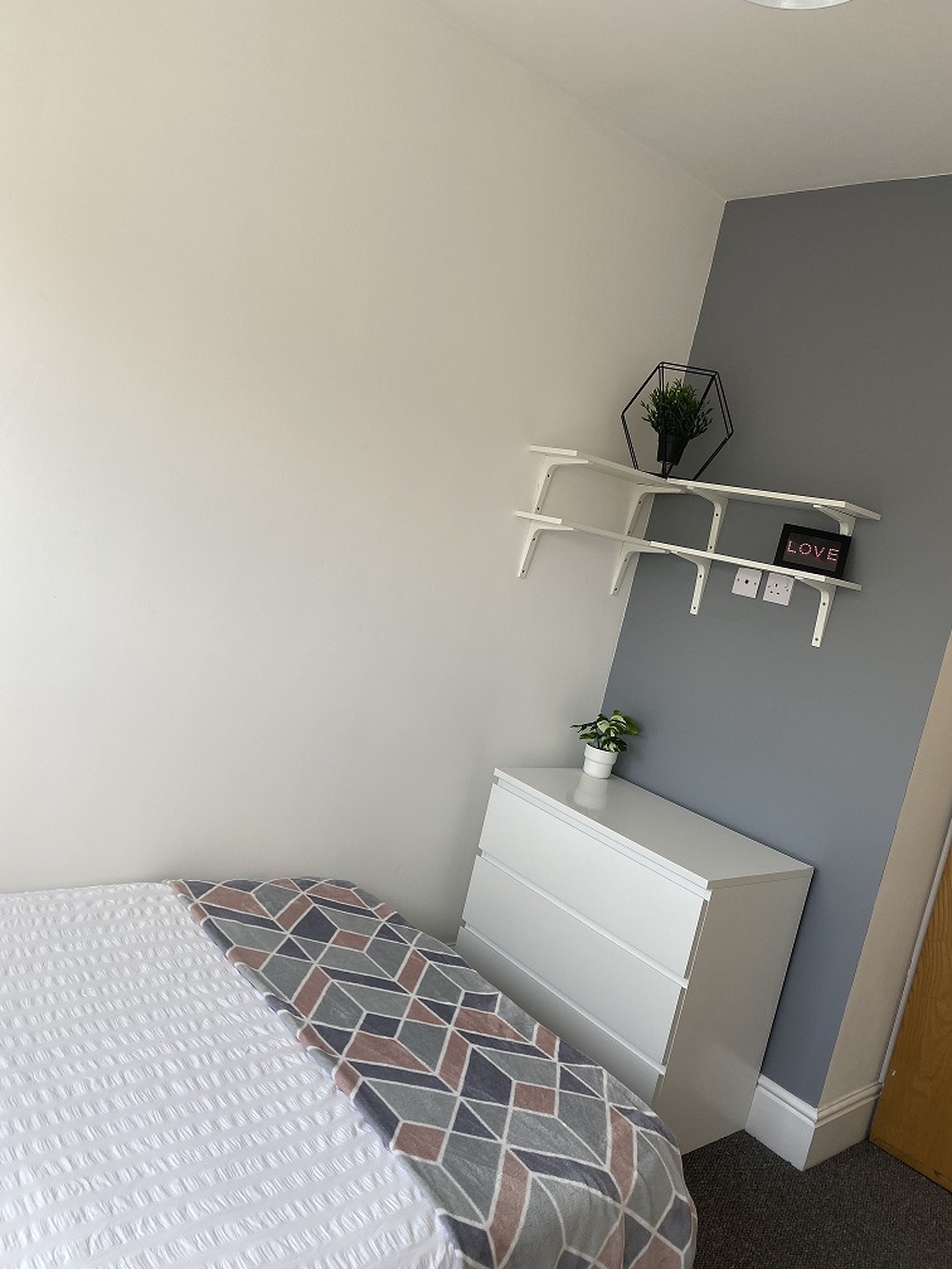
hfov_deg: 53.1
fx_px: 953
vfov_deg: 67.3
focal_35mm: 26
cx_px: 476
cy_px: 634
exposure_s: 1/196
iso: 32
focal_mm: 4.25
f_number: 1.8
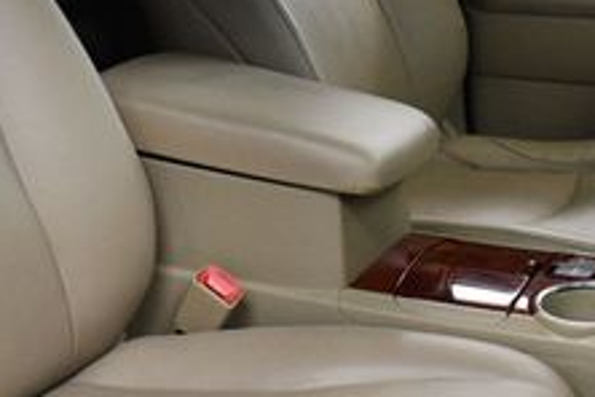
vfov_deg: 13.1
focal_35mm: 104
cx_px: 123
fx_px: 1719
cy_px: 134
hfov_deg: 19.4
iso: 1250
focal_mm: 18
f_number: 3.5
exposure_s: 1/125
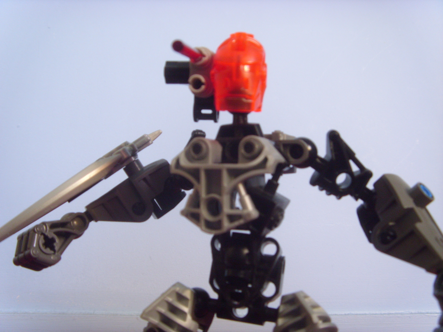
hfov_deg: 58.4
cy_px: 166
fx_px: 397
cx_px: 222
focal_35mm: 31
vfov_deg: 45.4
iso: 200
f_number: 3.5
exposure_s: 1/15
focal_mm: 6.3
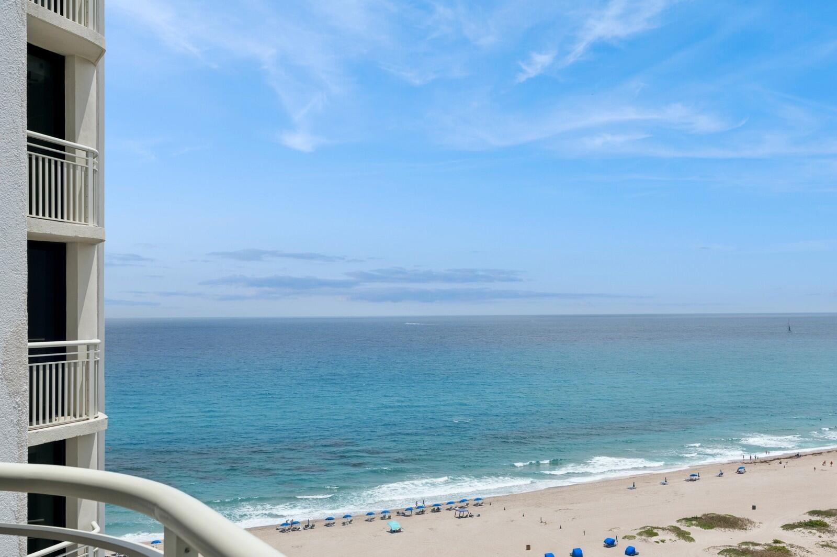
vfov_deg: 35.0
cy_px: 278
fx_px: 883
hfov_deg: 50.7
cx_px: 418
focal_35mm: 38
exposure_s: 1/400
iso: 100
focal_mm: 38
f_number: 11
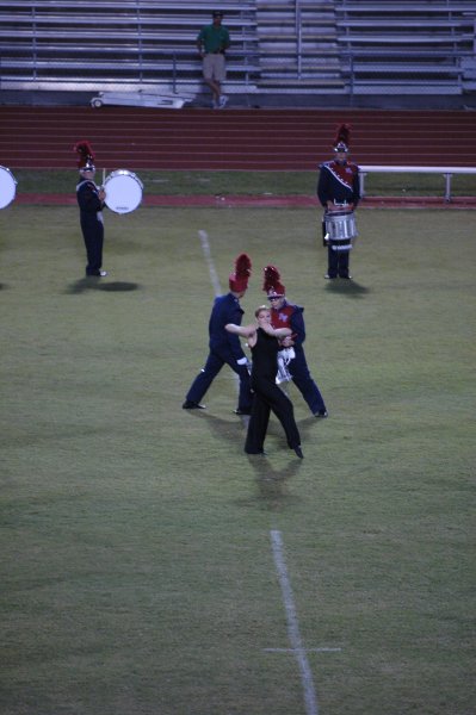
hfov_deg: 4.6
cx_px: 238
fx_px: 5960
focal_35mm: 300
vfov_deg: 6.9
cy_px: 358
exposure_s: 1/60
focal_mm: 200
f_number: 2.8
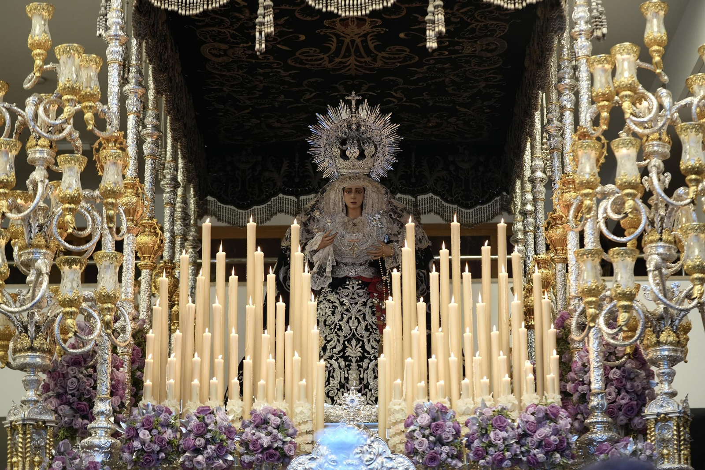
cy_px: 235
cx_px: 352
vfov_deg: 16.4
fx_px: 1625
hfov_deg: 24.5
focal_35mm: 83
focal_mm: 83
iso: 1250
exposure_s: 1/200
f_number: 2.8
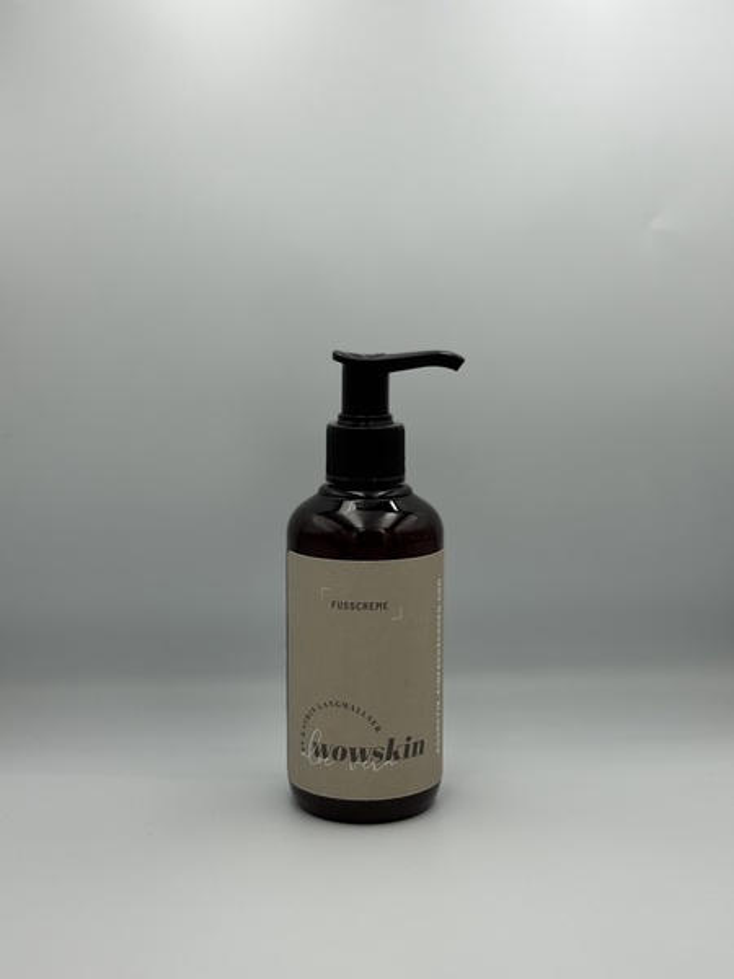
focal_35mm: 48
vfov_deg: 39.7
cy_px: 490
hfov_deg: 30.3
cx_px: 367
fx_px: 1357
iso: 64
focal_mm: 6.76
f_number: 1.78
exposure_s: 1/1133
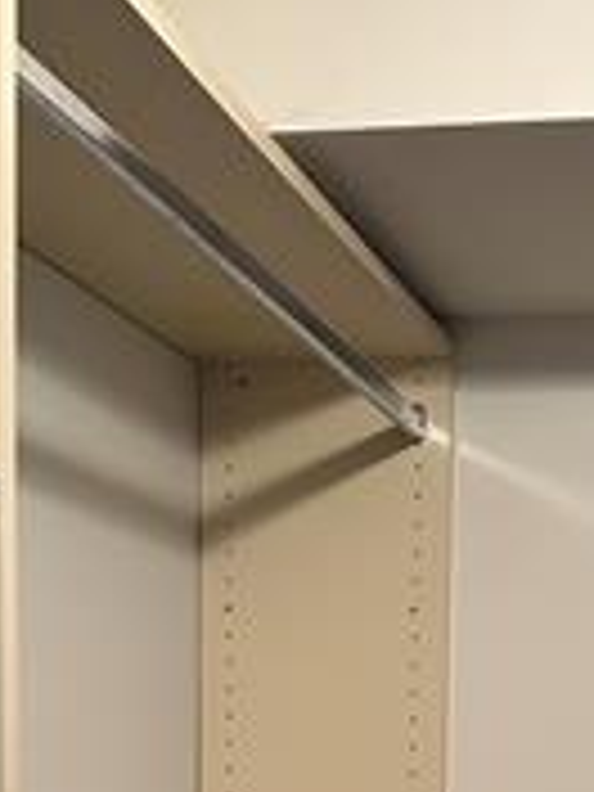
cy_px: 1058
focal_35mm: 82
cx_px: 513
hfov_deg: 17.8
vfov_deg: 21.4
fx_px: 1876
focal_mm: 6.86
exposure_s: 1/60
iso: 200
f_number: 1.78
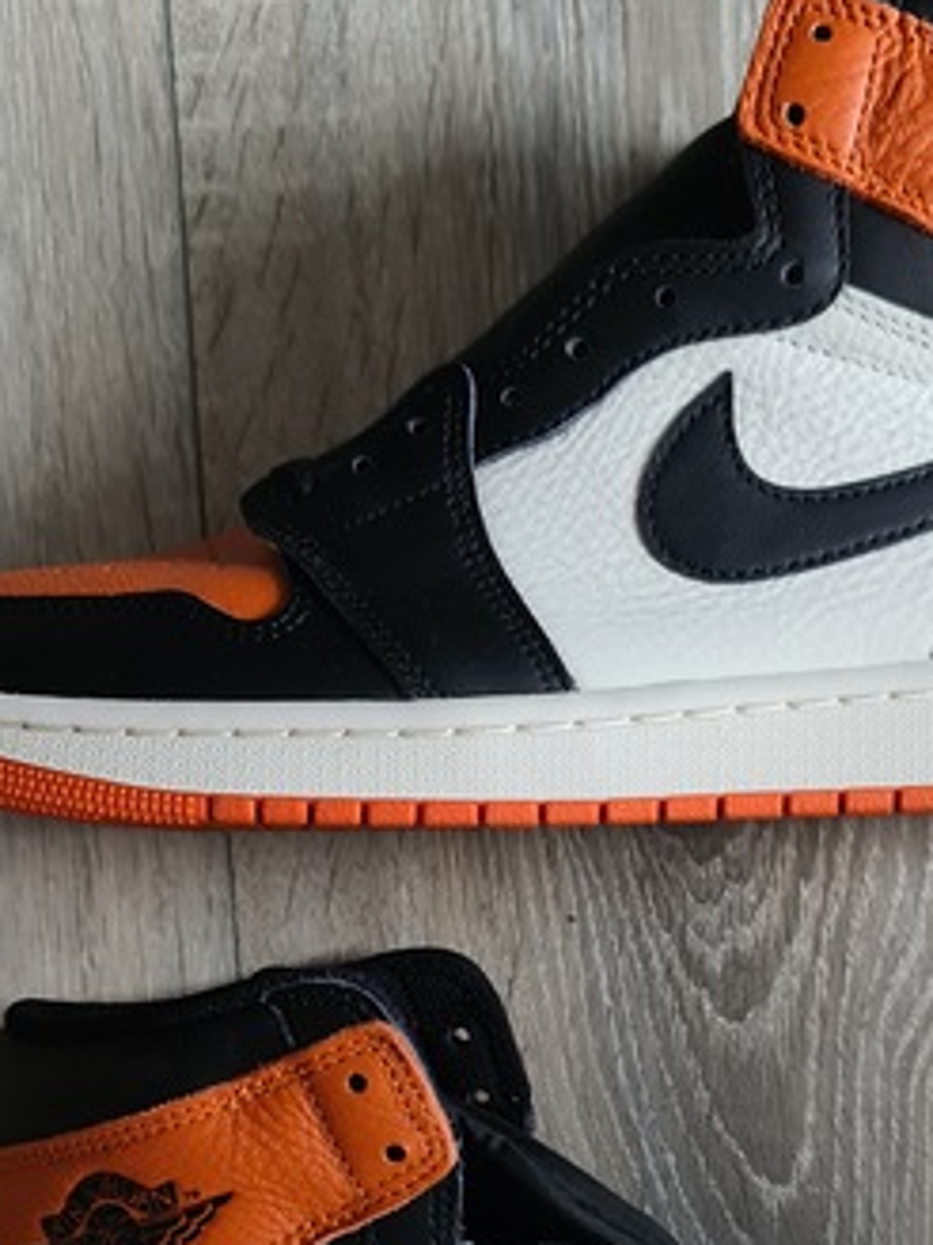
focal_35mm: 52
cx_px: 656
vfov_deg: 36.1
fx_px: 1869
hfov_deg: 27.8
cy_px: 913
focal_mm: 7
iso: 1600
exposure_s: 1/100
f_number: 1.8
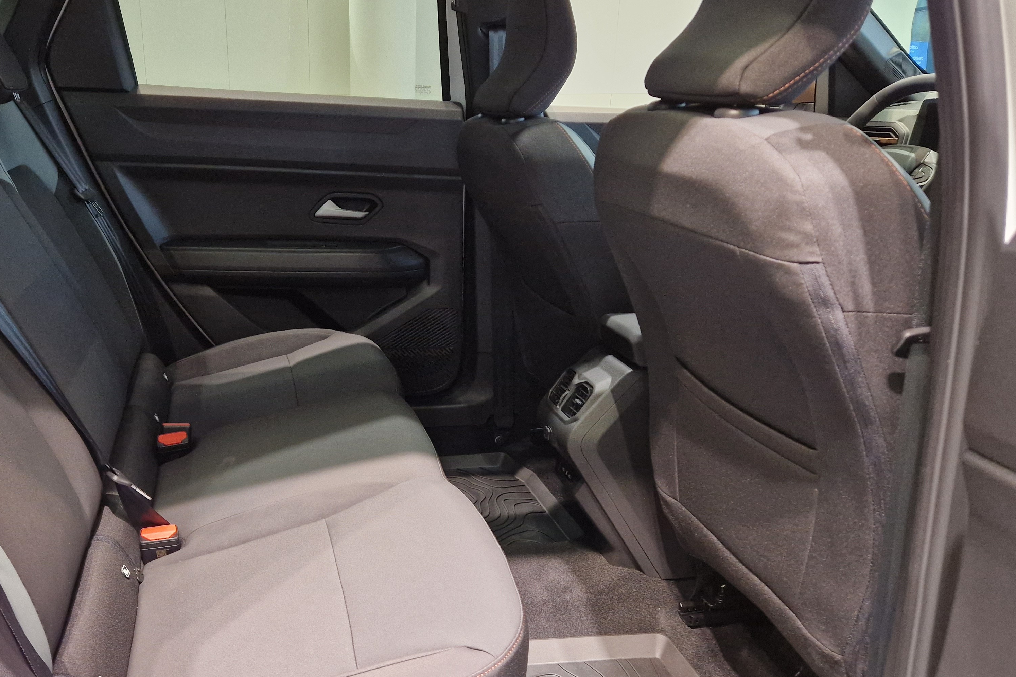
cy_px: 375
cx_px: 379
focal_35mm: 32
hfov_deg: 58.0
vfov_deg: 41.1
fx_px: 903
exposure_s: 1/100
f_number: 1.8
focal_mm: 5.4
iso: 400
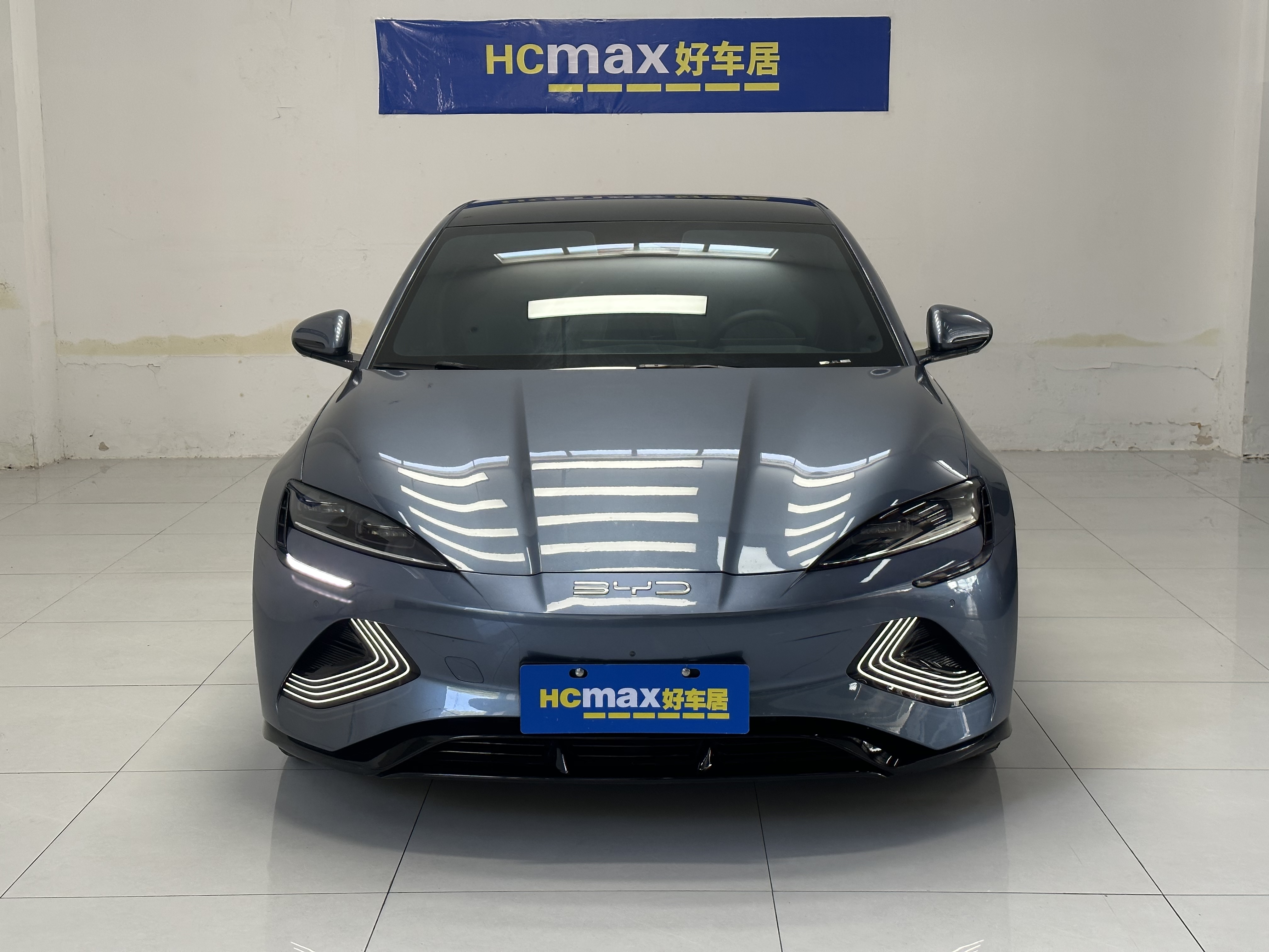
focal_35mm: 48
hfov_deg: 39.7
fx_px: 1760
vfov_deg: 30.3
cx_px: 634
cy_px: 476
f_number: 1.78
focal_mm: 6.86
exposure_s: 1/116
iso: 80
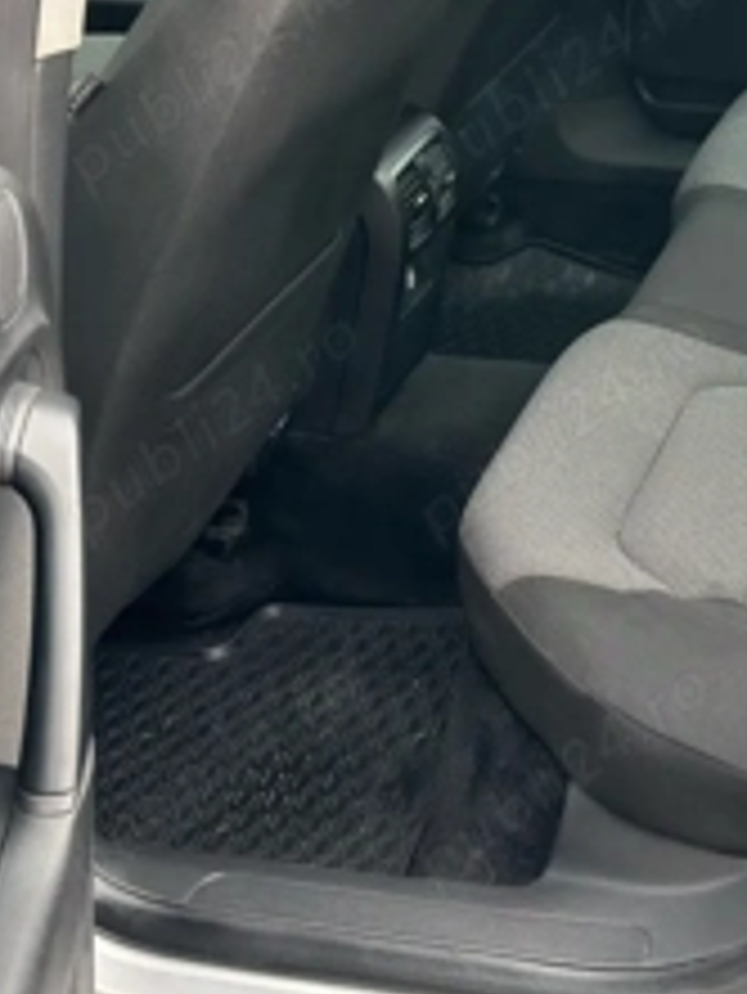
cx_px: 652
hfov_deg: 16.8
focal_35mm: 87
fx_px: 2501
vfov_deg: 22.0
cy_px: 130
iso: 125
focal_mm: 6.86
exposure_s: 1/143
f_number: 1.78
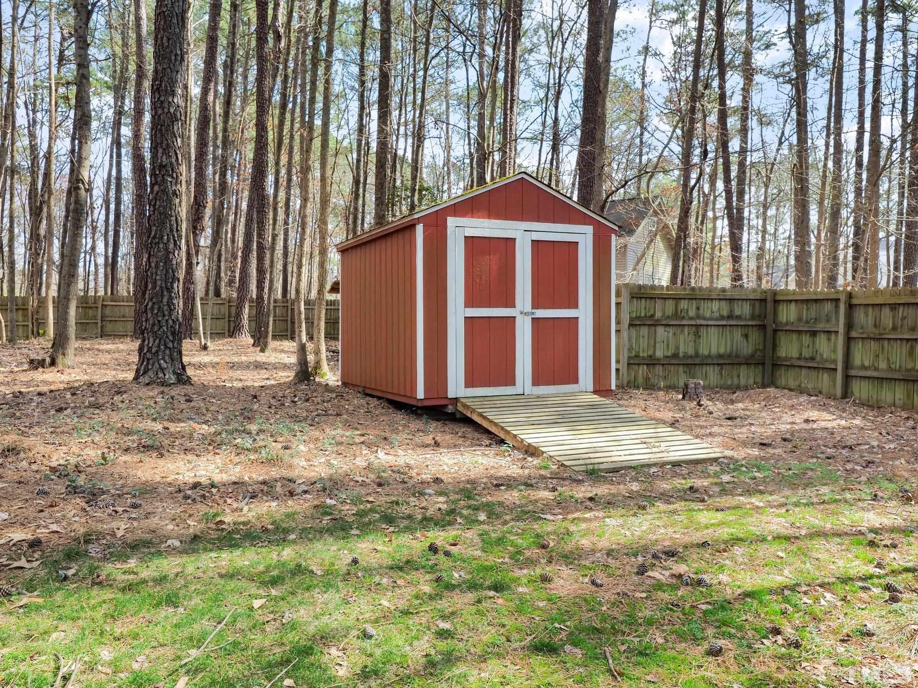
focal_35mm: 28
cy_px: 344
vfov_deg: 49.7
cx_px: 459
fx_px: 743
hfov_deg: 63.4
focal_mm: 14
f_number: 8
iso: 100
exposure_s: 1/50
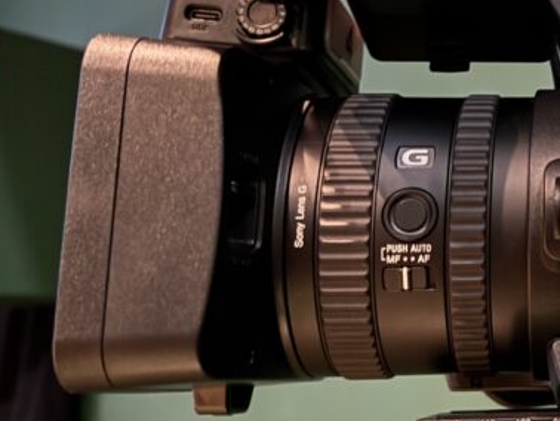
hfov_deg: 26.4
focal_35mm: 65
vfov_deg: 22.5
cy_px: 127
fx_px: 1052
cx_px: 677
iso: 1250
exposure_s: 1/9
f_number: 1.78
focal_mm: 6.76
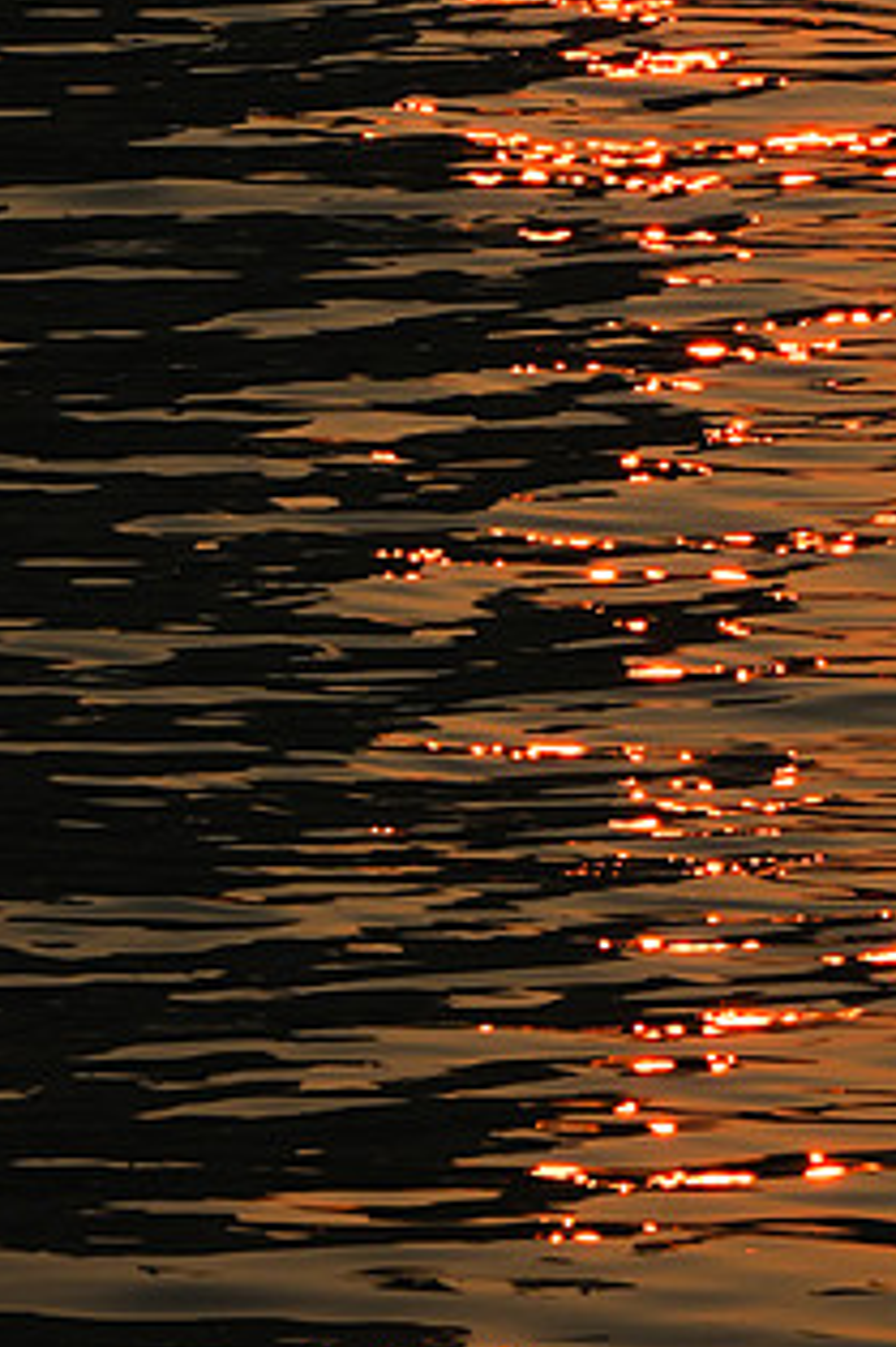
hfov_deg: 1.8
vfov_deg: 2.7
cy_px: 408
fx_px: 28589
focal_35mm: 765
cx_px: 722
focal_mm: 200
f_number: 16
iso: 100
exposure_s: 1/60
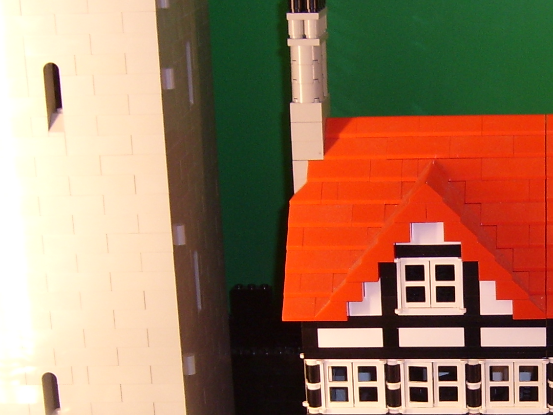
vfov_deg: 15.4
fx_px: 1518
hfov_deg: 20.4
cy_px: 346
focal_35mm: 95
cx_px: 455
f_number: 2.8
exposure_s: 1/30
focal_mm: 5.8
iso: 50
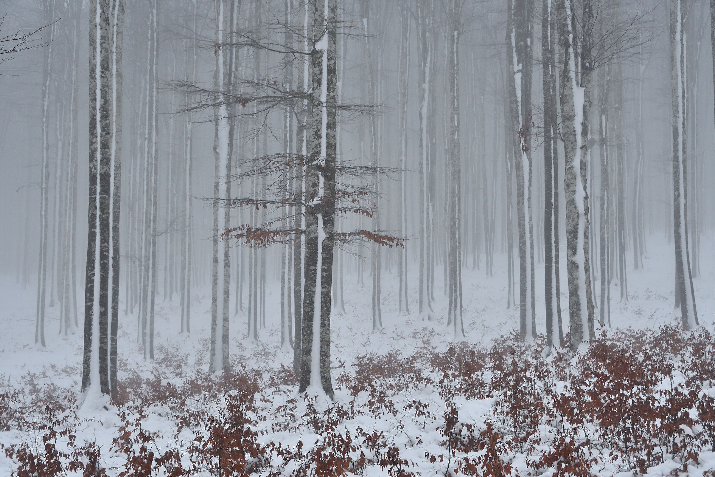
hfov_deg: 31.9
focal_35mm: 63
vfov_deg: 21.6
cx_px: 358
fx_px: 1251
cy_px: 238
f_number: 8
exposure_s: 1/25
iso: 800
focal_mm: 42
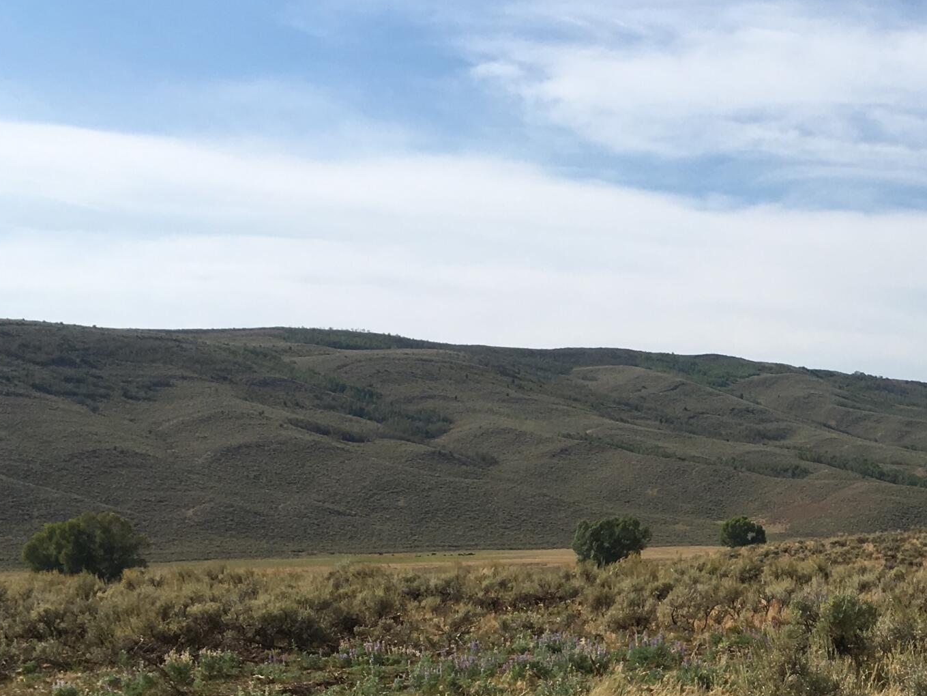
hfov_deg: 28.2
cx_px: 947
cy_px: 543
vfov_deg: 22.7
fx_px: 1714
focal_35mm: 64
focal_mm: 4.15
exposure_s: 1/2198
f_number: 2.2
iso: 25
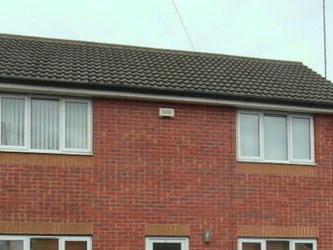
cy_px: 259
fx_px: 481
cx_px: 211
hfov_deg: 37.9
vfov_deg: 27.2
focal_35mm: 50
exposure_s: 1/250
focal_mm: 4
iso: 80
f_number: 4.6
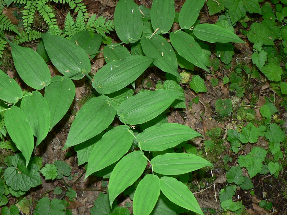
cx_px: 114
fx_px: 390
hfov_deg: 40.2
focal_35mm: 47
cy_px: 108
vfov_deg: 30.9
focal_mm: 6
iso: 80
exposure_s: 1/80
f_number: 2.8
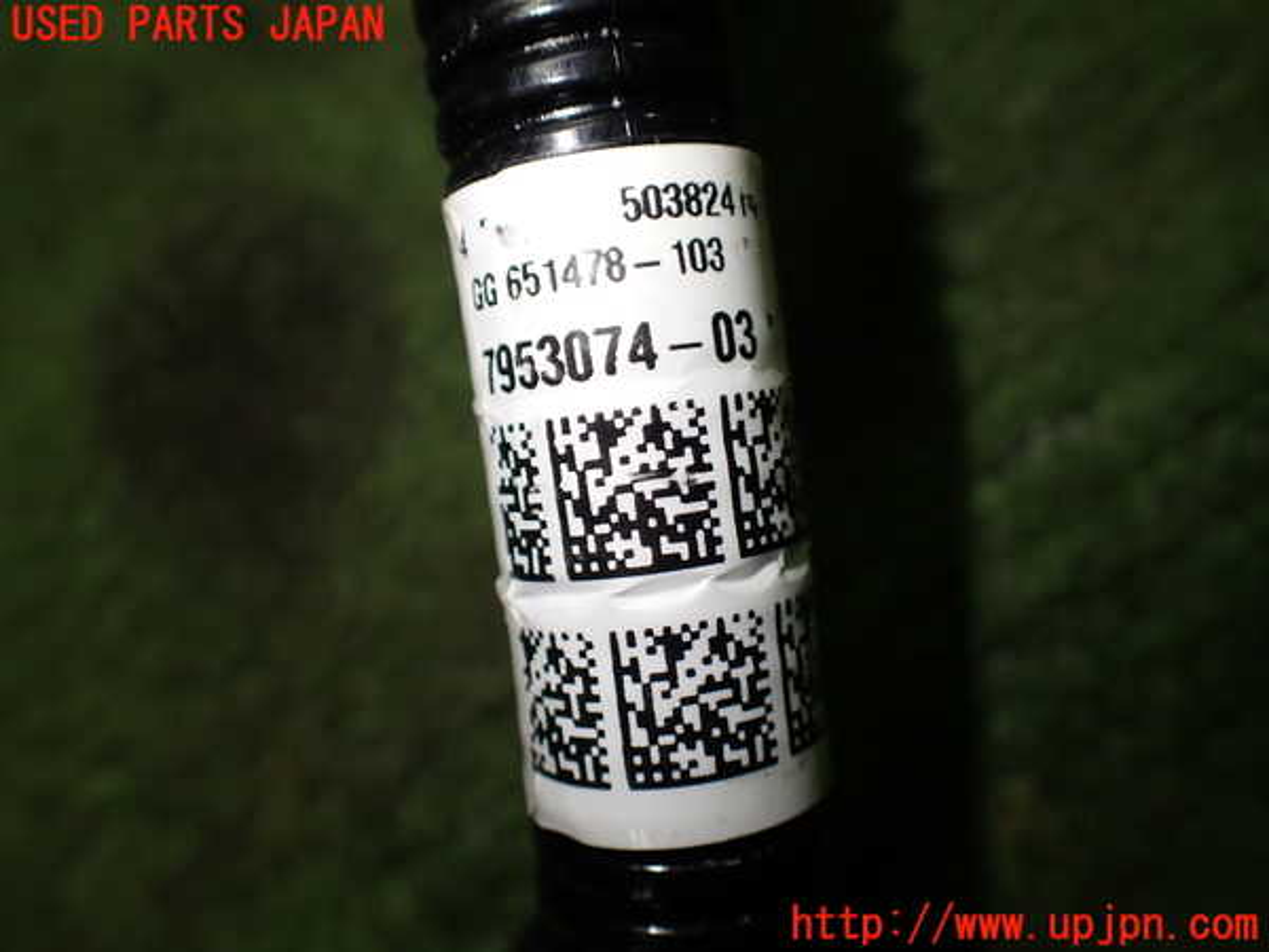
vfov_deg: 46.8
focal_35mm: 30
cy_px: 476
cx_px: 634
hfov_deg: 60.0
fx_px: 1100
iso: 125
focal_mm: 5.4
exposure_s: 1/125
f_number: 2.3
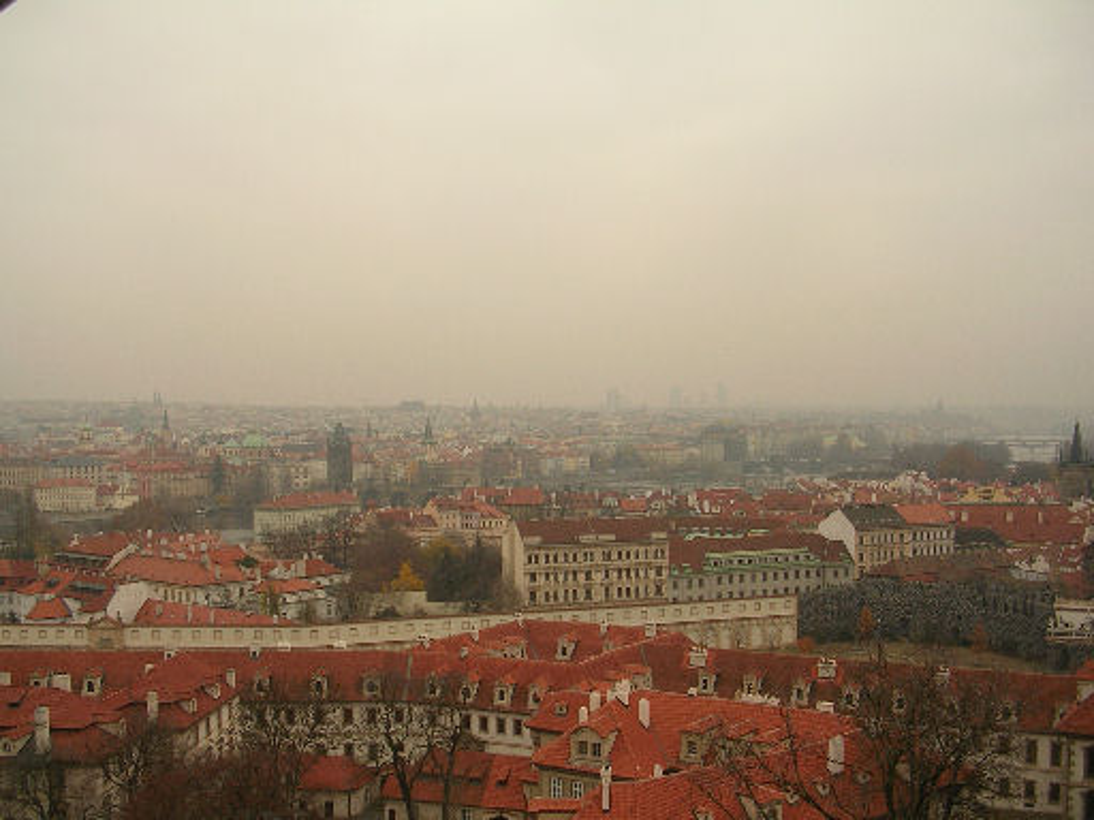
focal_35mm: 38
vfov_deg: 37.7
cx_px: 547
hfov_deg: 49.0
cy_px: 410
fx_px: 1201
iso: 50
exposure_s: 1/273
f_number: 2.8
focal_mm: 5.8
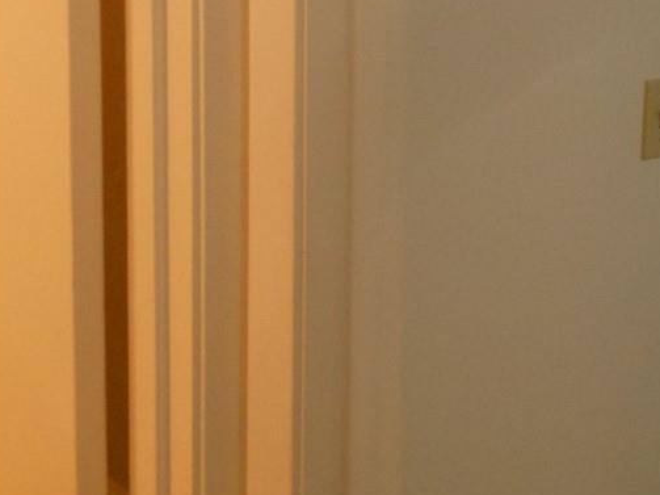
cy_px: 9
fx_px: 1125
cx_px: 659
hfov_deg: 30.4
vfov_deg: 23.8
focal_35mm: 59
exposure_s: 1/40
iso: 400
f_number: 3.3
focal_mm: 5.2
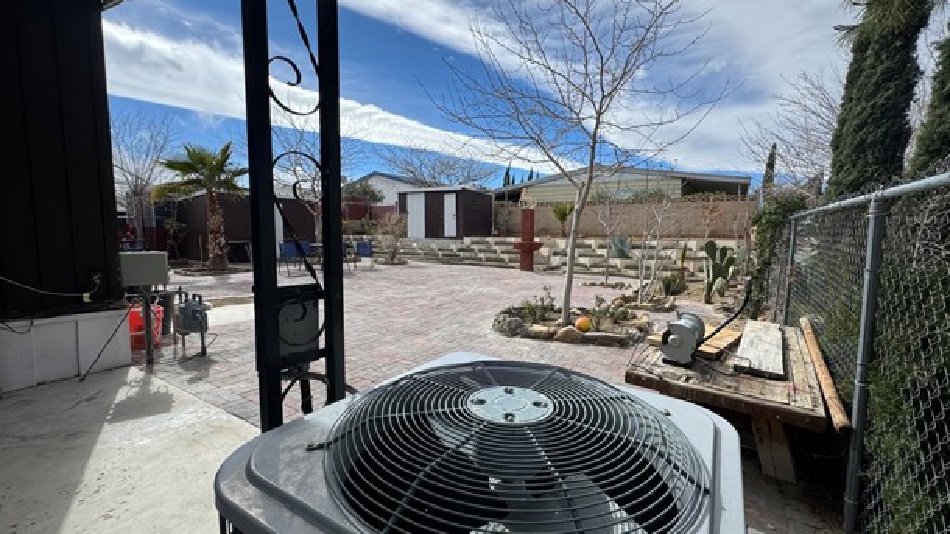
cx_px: 489
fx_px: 403
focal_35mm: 16
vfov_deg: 67.1
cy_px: 272
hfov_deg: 99.3
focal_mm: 2.22
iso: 50
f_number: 2.2
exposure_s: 1/2770
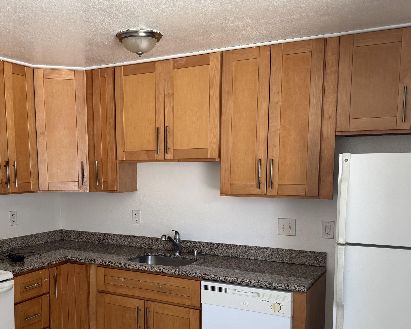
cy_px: 224
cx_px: 153
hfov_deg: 48.6
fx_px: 450
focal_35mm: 37
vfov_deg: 39.6
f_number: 1.78
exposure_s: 1/121
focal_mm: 6.76
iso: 100
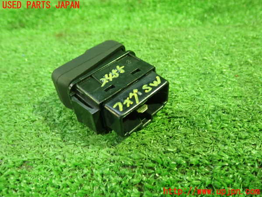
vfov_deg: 46.8
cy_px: 98
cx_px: 131
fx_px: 227
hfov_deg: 60.0
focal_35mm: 30
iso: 1000
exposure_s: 1/30
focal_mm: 5.5
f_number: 2.3
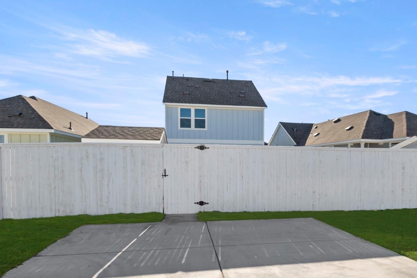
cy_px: 146
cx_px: 222
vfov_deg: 30.5
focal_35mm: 44
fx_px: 509
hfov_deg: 44.5
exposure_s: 1/640
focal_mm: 24
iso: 400
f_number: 8
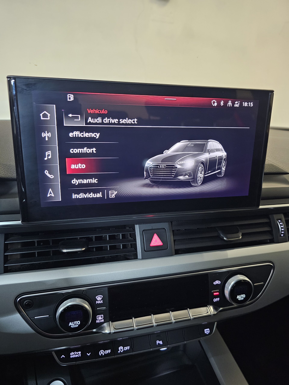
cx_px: 144
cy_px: 192
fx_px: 256
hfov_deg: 58.9
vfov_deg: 73.9
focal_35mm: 23
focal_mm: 6.3
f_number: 1.7
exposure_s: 1/26.6
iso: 640
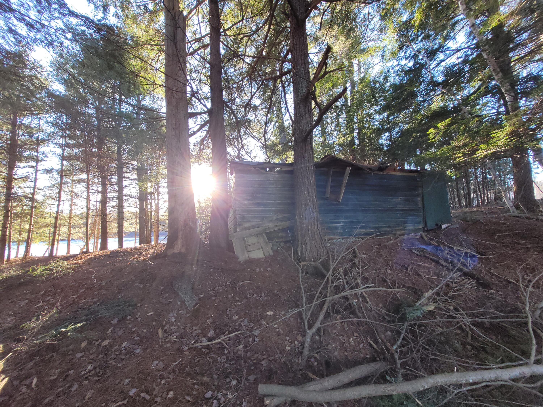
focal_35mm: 13
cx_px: 272
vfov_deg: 89.9
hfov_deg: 106.2
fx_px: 204
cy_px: 204
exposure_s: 1/100
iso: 80
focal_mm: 1.74
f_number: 2.2
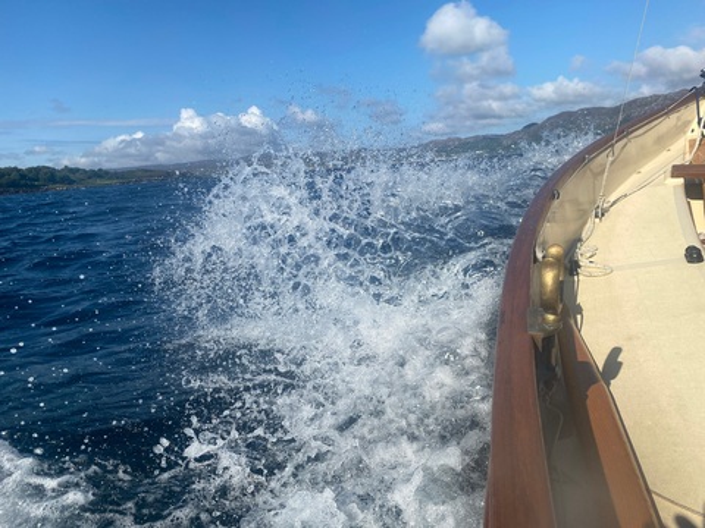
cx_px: 352
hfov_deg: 67.3
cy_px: 264
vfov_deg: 53.1
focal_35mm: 26
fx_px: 530
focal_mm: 4.25
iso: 32
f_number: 1.8
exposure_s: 1/3401
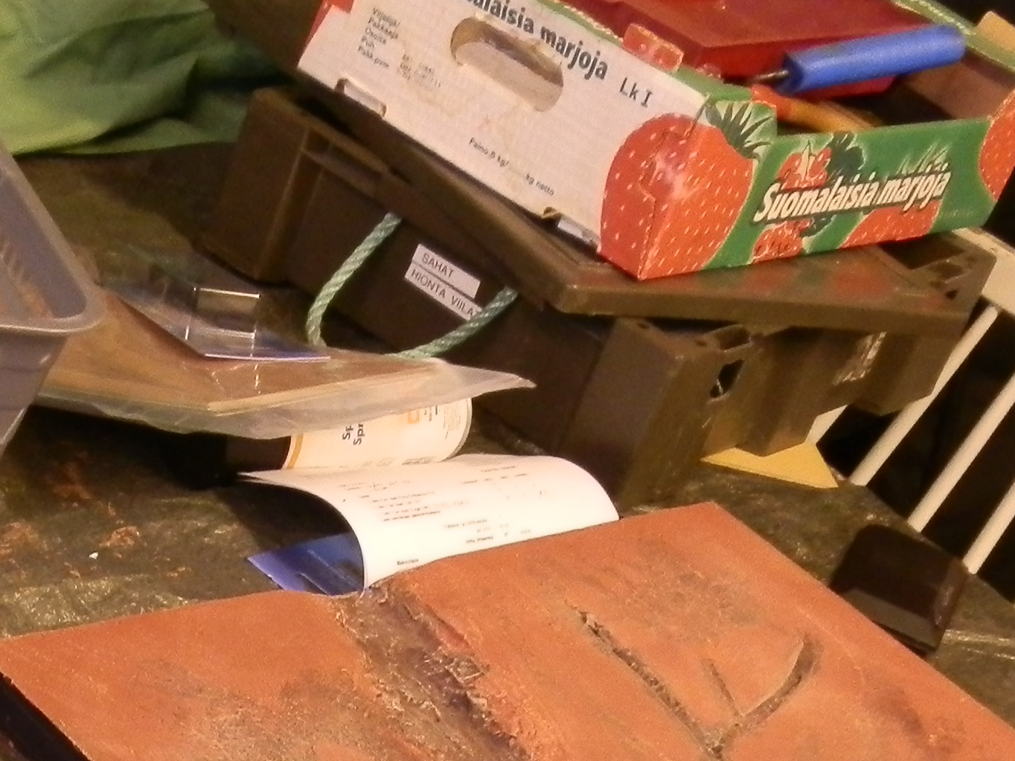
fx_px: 2580
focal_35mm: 88
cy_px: 1041
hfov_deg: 21.7
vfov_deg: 15.8
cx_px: 71
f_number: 3.1
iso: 200
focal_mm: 5
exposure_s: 1/8
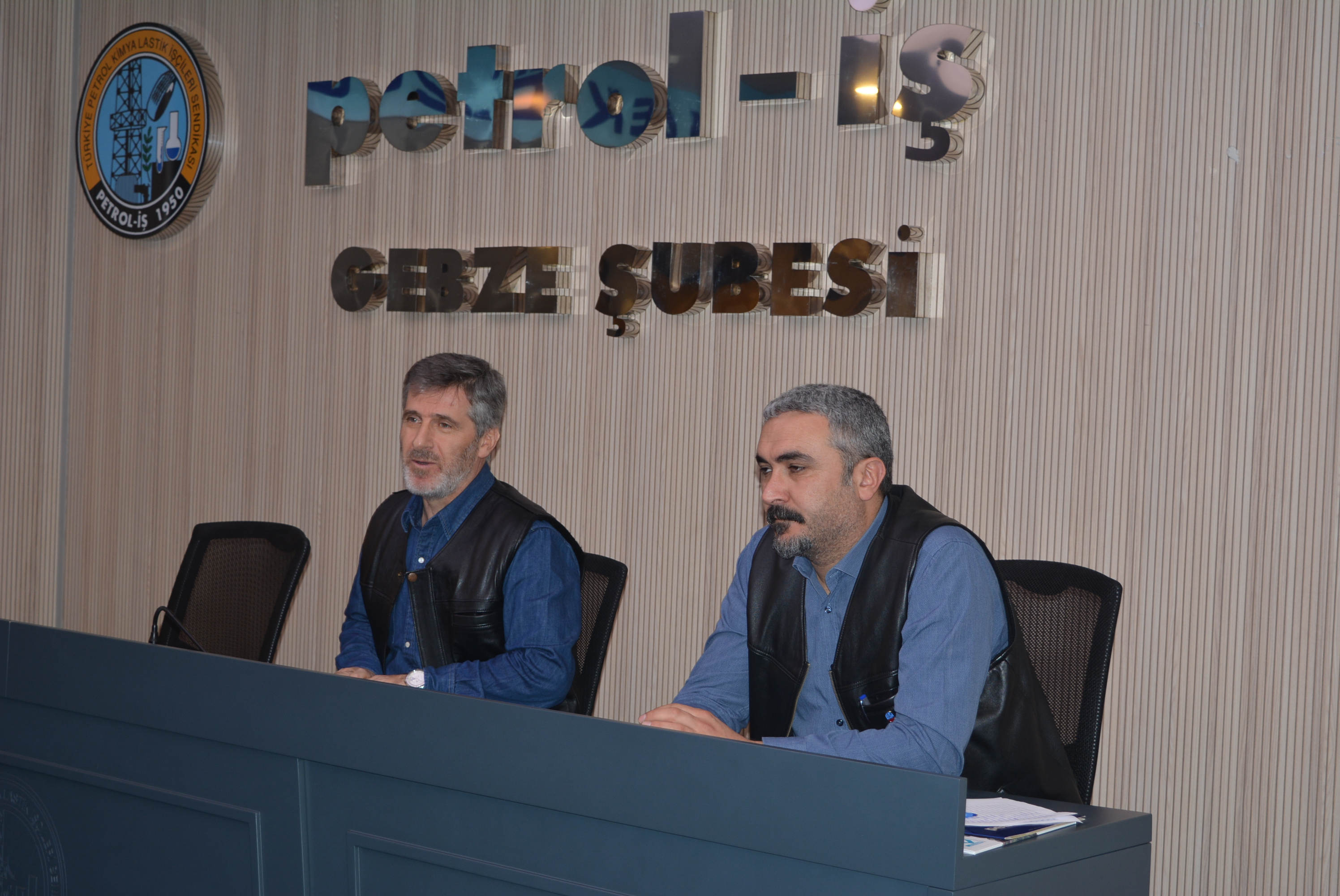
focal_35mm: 60
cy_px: 448
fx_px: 2235
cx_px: 670
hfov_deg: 33.4
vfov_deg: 22.7
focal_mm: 40
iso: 200
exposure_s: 1/30
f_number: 5.6
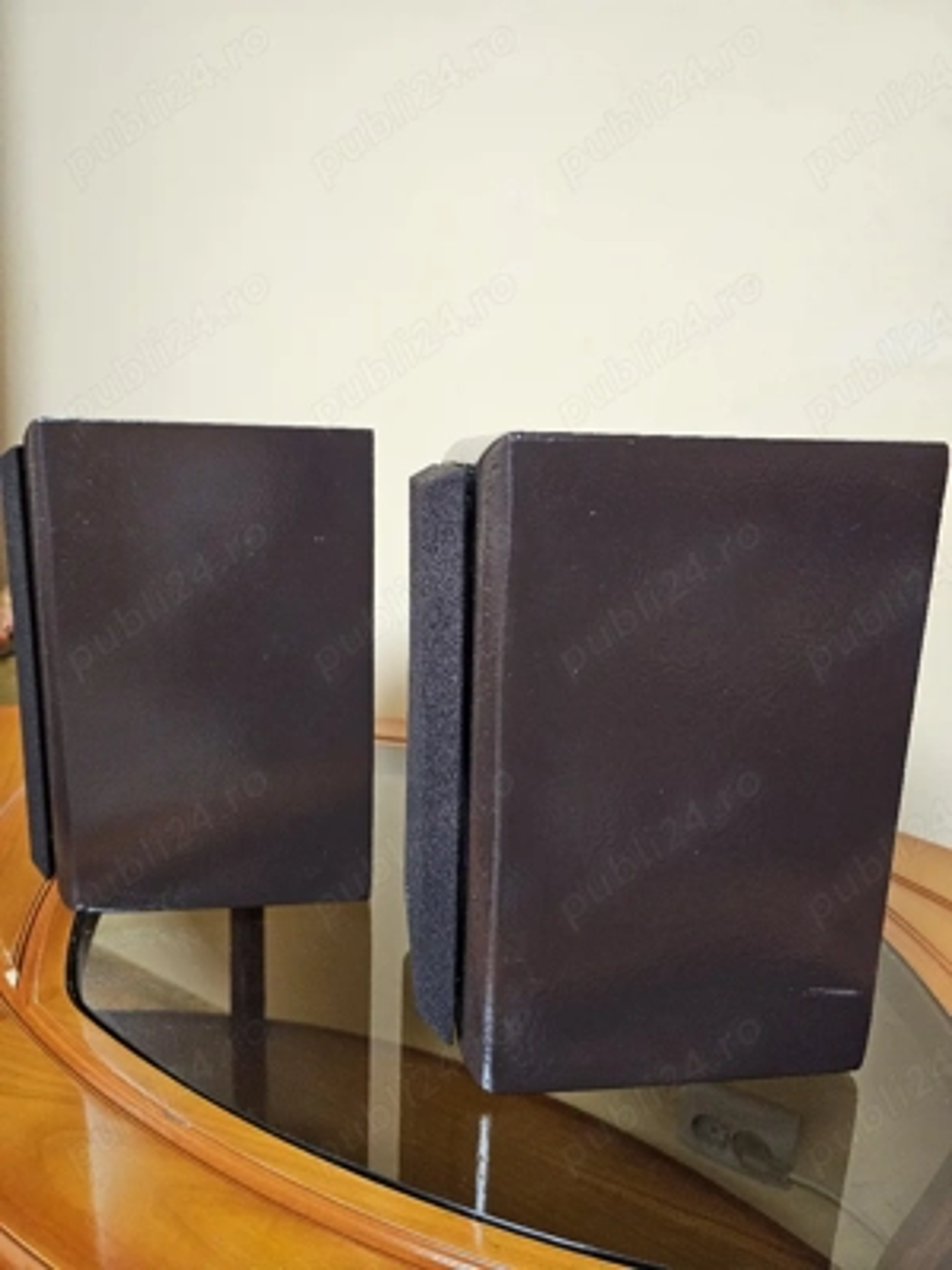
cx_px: 476
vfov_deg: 73.9
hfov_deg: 58.9
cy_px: 635
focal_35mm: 23
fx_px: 843
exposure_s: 1/204
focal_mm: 6.3
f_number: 1.7
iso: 1000
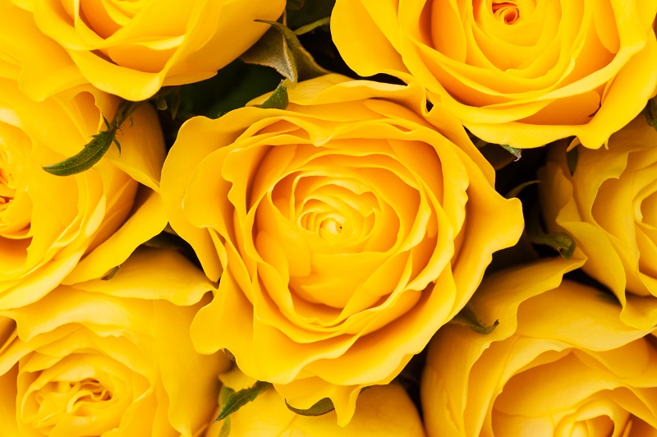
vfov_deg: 15.2
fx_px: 1641
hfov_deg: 22.6
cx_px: 328
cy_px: 218
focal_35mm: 90
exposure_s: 1/125
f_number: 22
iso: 200
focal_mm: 90
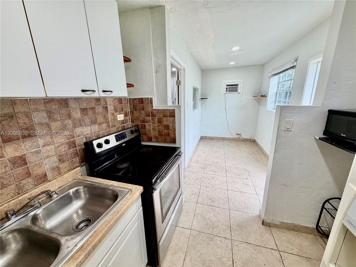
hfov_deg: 102.1
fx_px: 144
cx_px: 178
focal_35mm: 14
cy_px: 134
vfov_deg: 85.7
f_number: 2.2
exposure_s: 1/120
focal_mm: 2.22
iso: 160
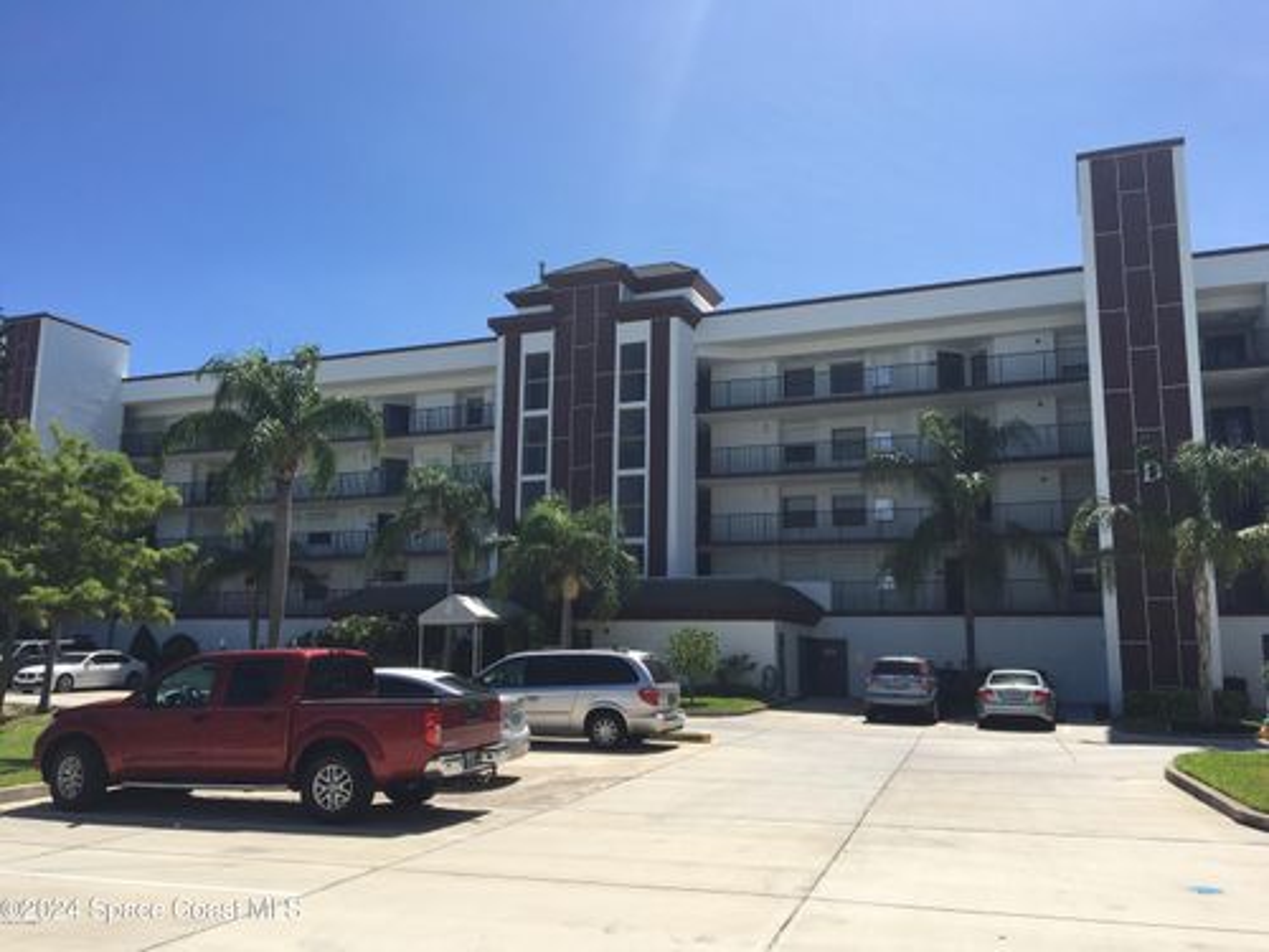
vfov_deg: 48.2
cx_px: 634
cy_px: 476
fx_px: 1063
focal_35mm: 29
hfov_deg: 61.7
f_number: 2.2
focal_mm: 4.15
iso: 25
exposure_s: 1/1789
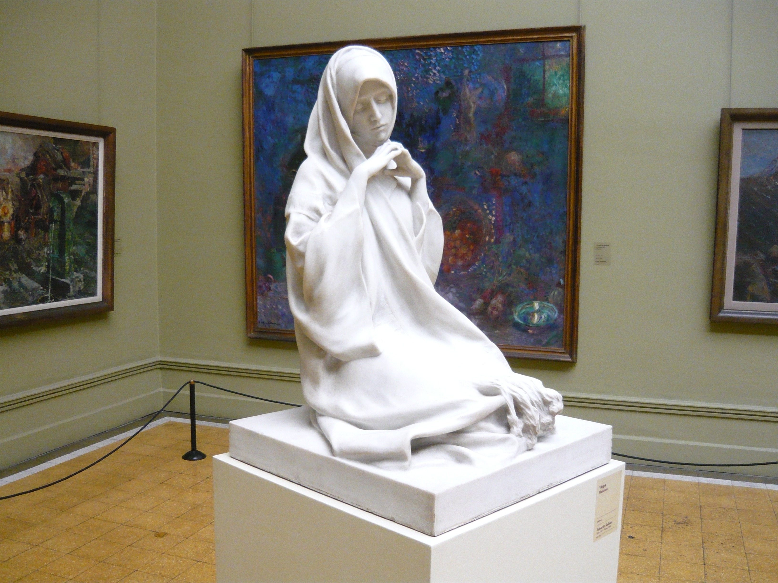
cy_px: 292
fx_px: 742
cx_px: 389
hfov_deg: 55.4
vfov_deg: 42.9
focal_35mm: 33
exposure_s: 1/30
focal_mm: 5.5
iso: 400
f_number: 2.8
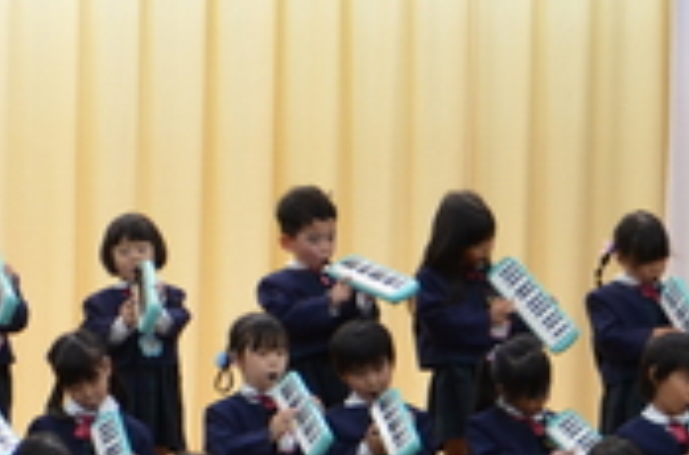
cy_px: 229
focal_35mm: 308
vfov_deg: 4.4
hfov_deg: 6.6
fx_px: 5876
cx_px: -406
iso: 720
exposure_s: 1/60
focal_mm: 55
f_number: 4.5
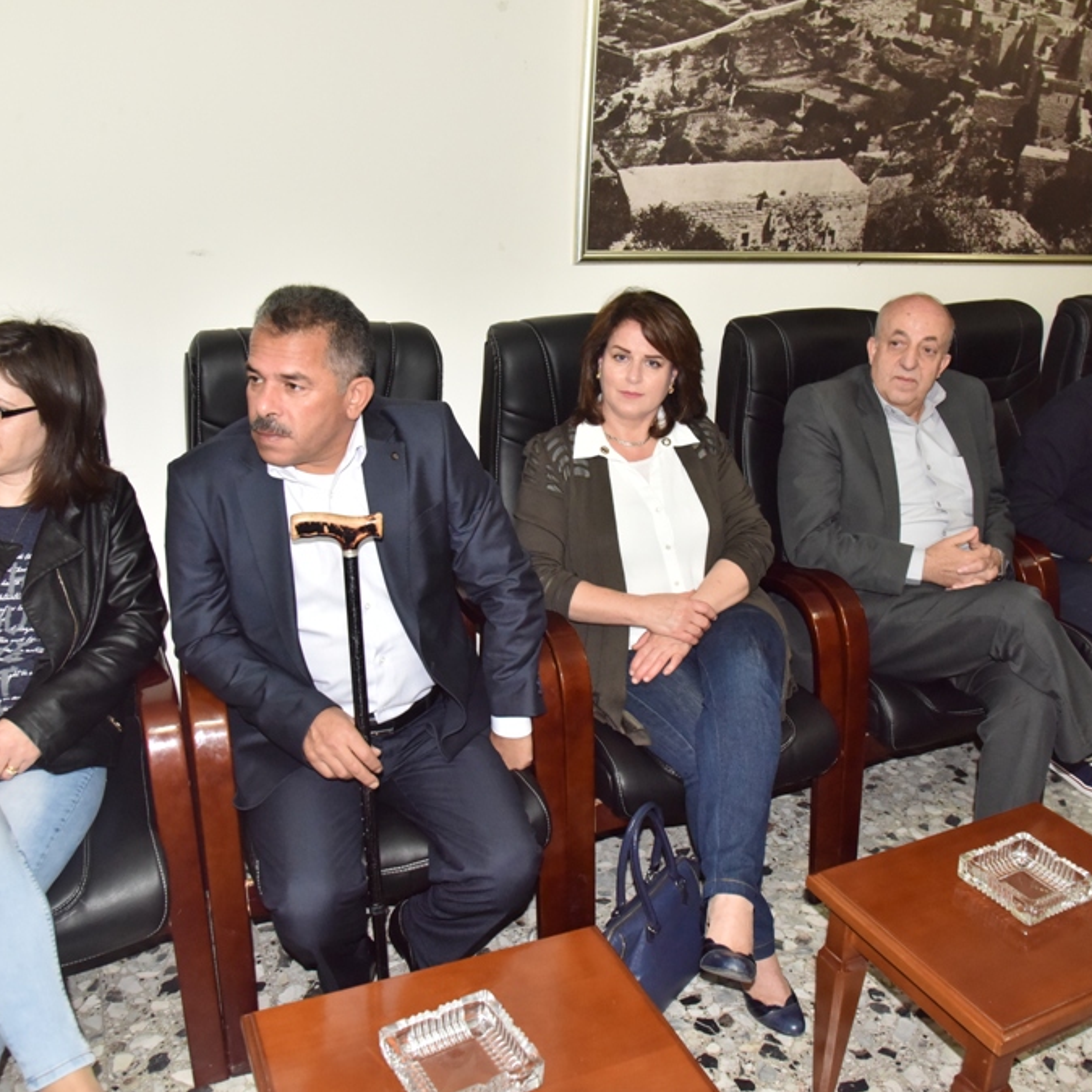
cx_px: 577
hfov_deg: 52.5
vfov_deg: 52.5
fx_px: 1106
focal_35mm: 31
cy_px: 547
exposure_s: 1/80
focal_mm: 24
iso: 2500
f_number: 6.3
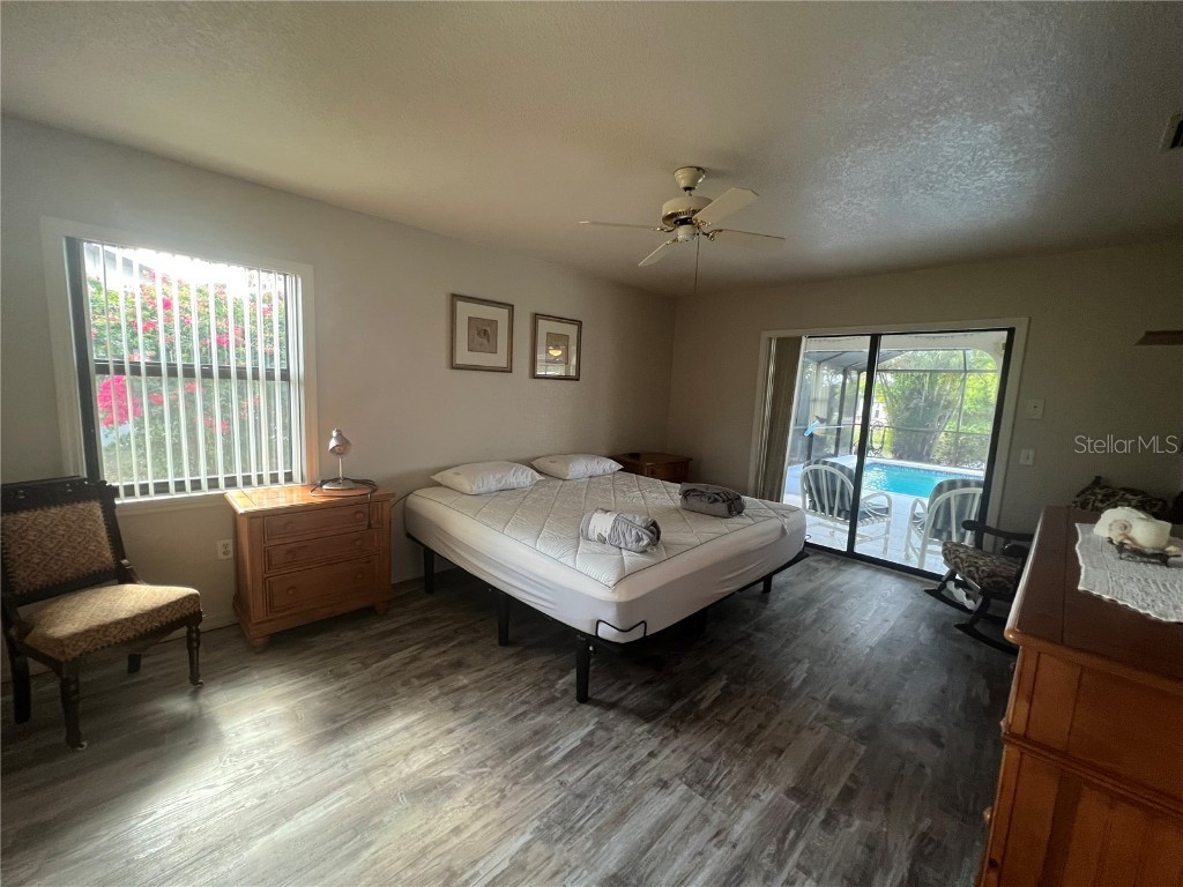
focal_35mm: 13
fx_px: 444
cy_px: 444
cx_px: 592
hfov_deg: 106.2
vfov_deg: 89.9
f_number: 1.8
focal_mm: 1.57
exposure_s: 1/60
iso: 250
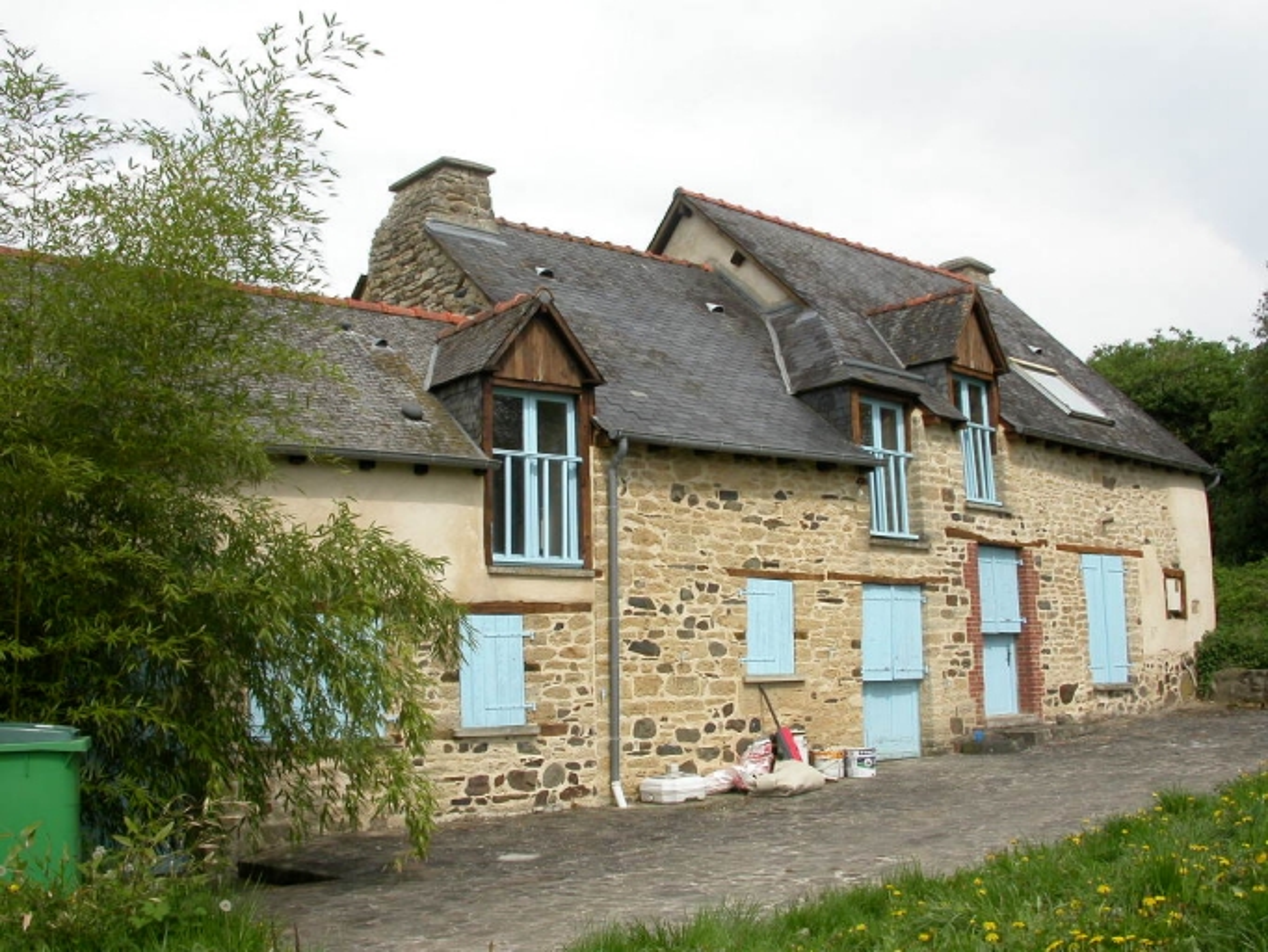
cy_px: 476
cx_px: 634
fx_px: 1392
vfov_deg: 37.7
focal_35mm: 38
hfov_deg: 49.0
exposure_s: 1/272
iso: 100
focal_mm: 7.85
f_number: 6.7
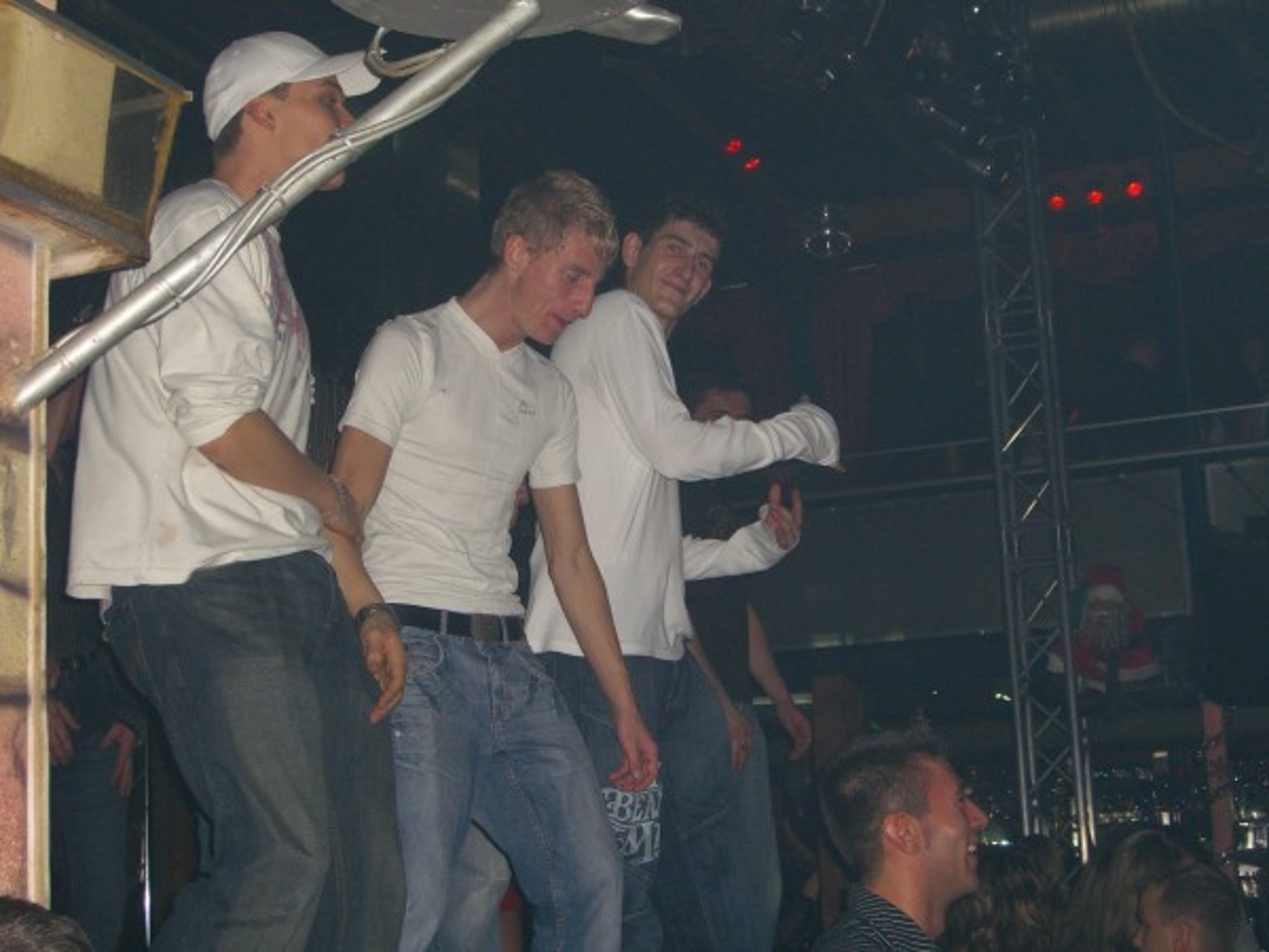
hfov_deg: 33.8
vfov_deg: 25.7
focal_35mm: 57
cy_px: 476
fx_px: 2090
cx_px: 634
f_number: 3.6
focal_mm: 11.8
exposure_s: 1/60
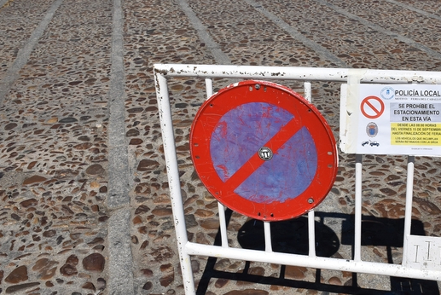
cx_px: 293
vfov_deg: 28.7
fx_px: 576
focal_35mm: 47
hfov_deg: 41.3
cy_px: 141
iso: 200
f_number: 11
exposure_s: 1/500
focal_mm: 18
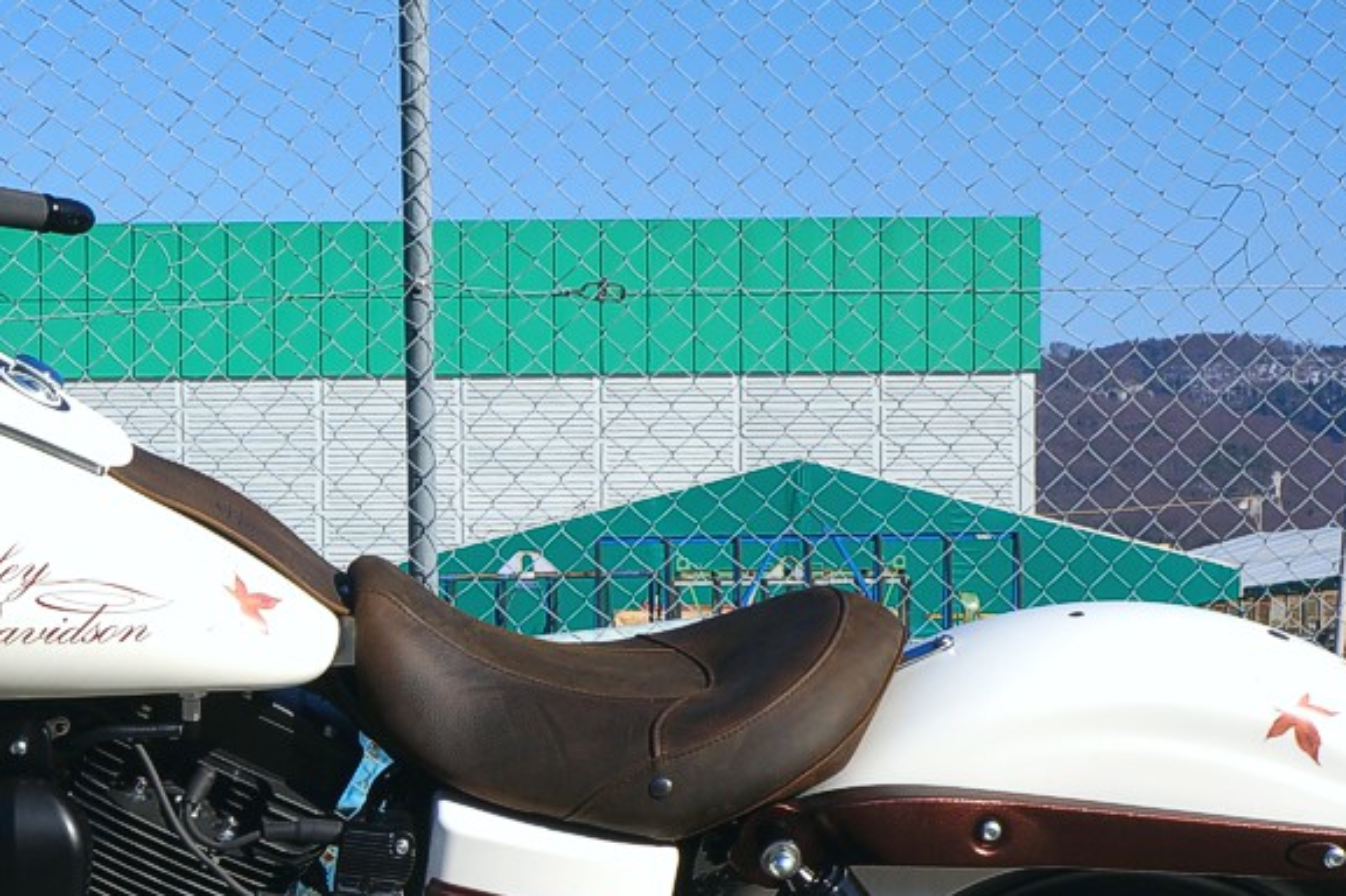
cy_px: 842
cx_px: 184
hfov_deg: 25.3
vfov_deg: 17.2
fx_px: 2916
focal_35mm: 78
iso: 100
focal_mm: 25
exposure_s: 1/160
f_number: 13
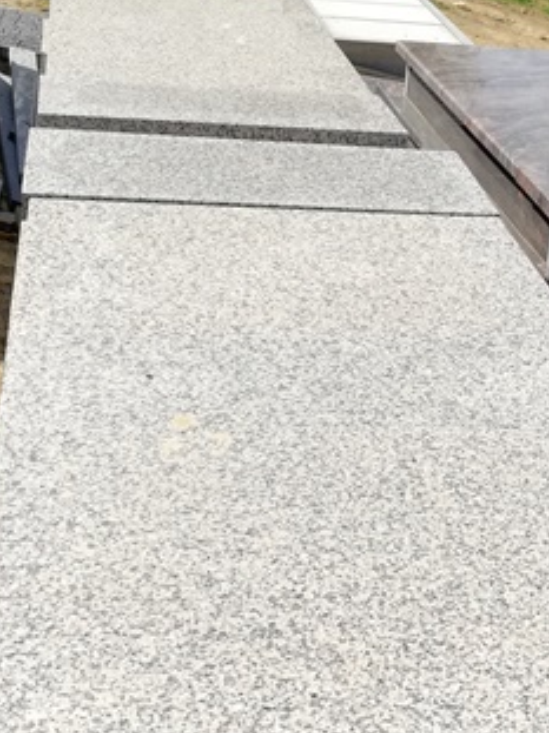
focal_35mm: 60
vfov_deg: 31.9
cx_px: 434
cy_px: 491
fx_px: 1270
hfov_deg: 24.0
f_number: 2.2
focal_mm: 3.81
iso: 50
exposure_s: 1/1214
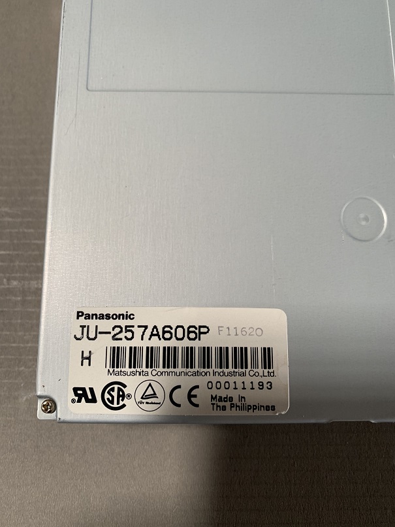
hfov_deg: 53.1
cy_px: 264
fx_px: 396
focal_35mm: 26
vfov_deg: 67.3
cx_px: 198
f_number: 1.8
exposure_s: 1/65
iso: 100
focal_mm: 4.25
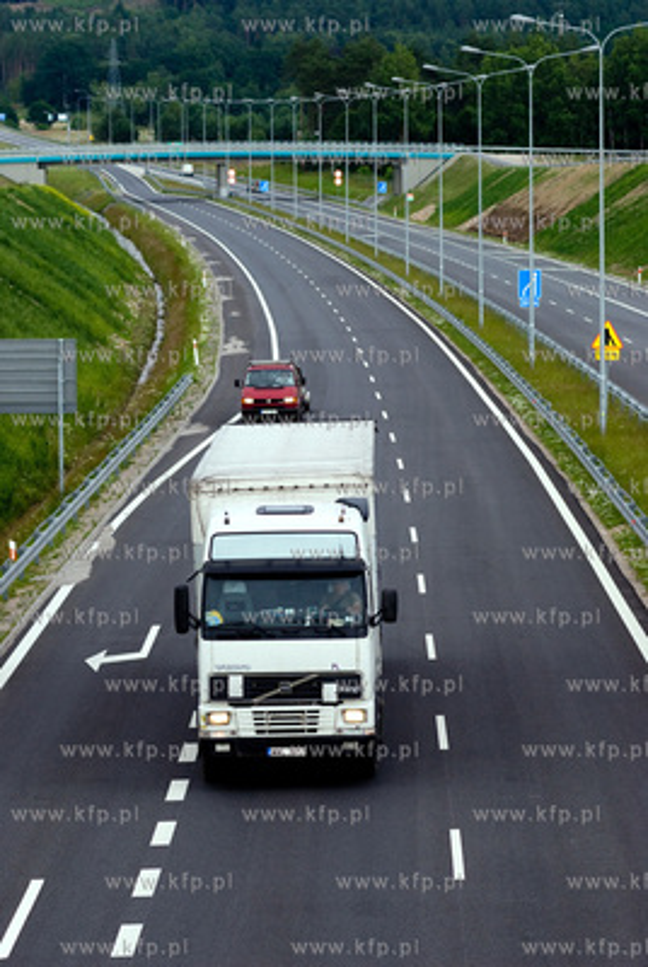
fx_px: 4520
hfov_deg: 8.2
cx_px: 324
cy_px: 484
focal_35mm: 168
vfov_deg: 12.2
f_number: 5
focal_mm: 112
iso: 400
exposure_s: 1/320
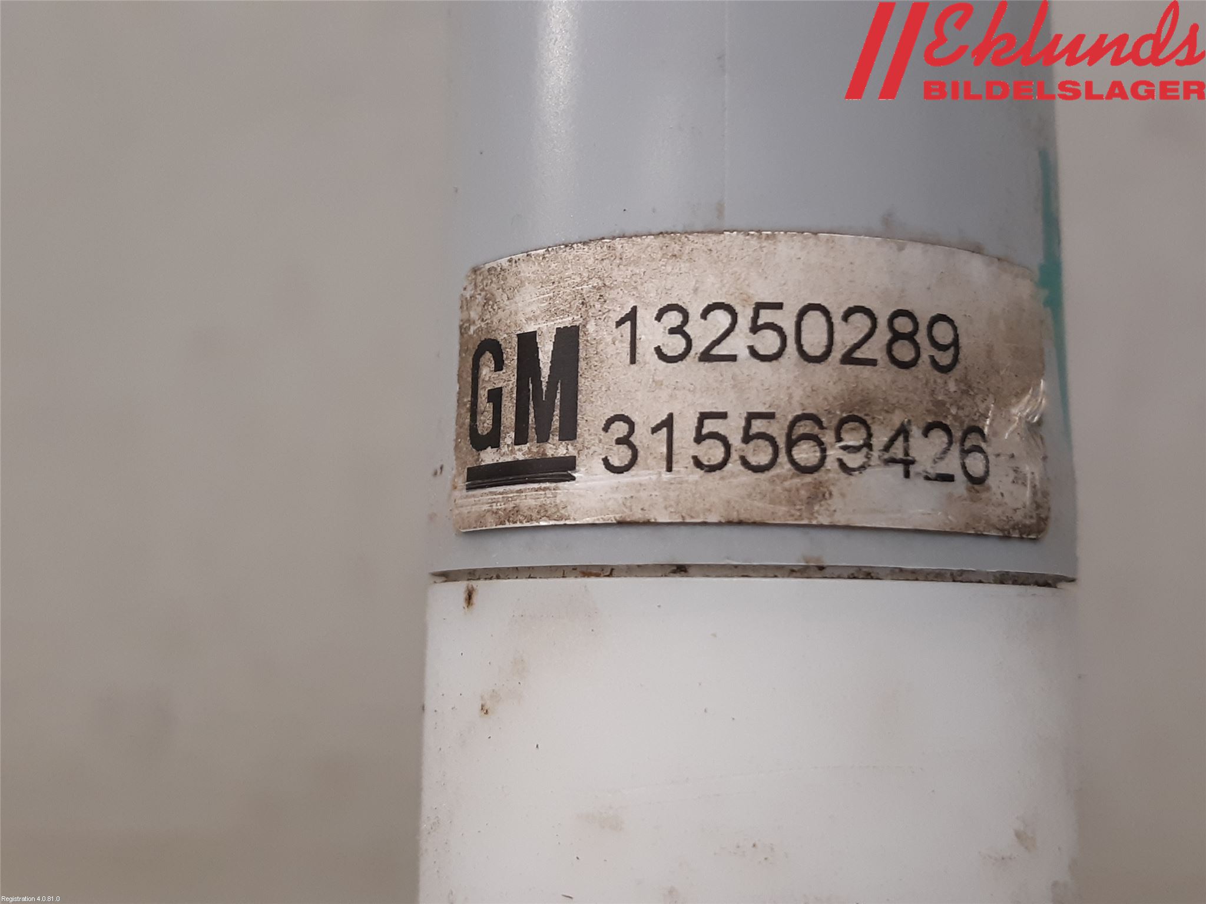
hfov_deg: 67.3
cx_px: 603
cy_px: 452
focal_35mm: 26
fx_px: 906
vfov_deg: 53.1
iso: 160
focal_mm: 3.93
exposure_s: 1/50
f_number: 1.7
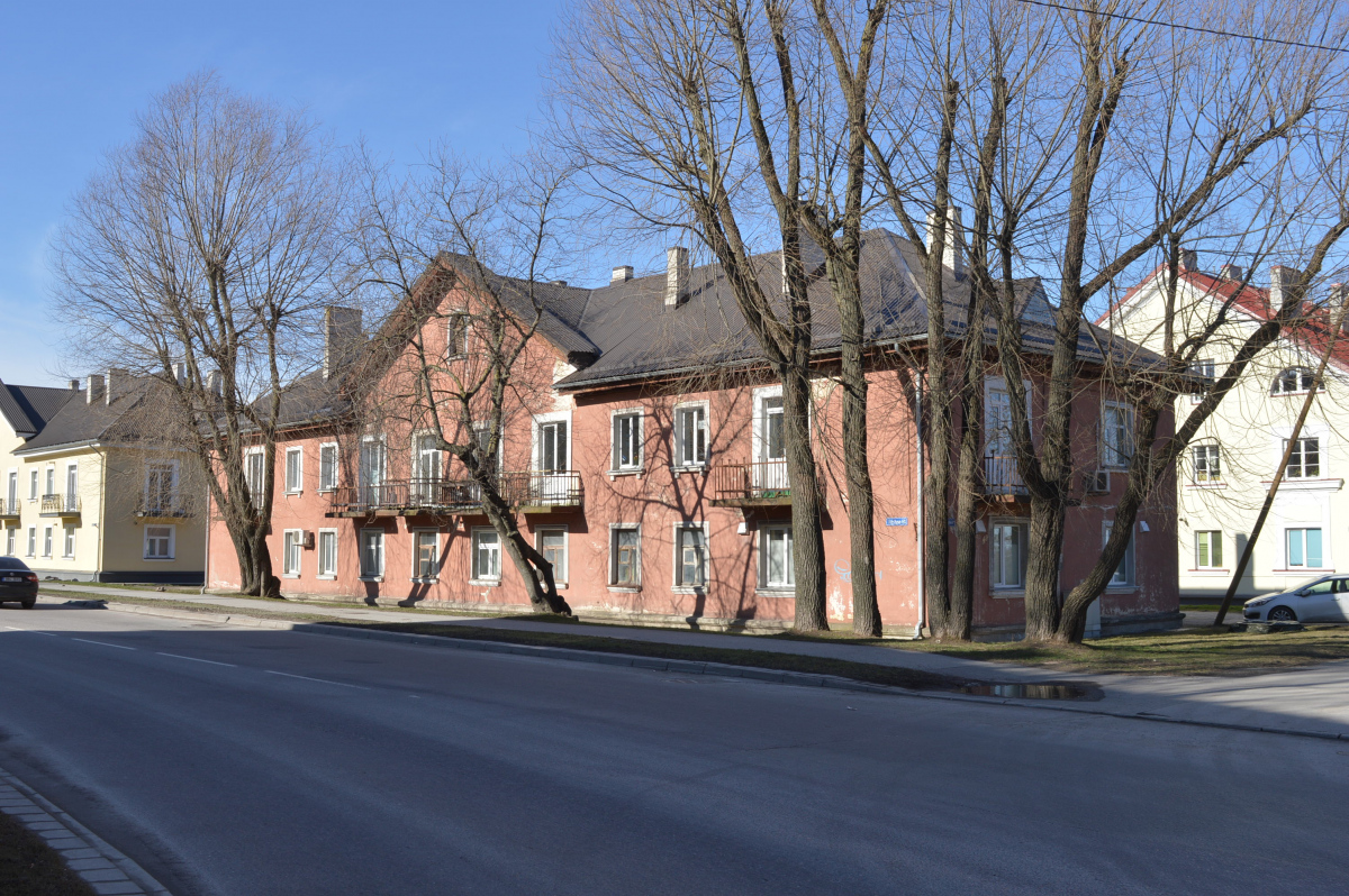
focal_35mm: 36
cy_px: 448
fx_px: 1348
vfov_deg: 36.8
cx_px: 674
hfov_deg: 53.2
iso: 100
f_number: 9
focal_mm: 24
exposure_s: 1/200
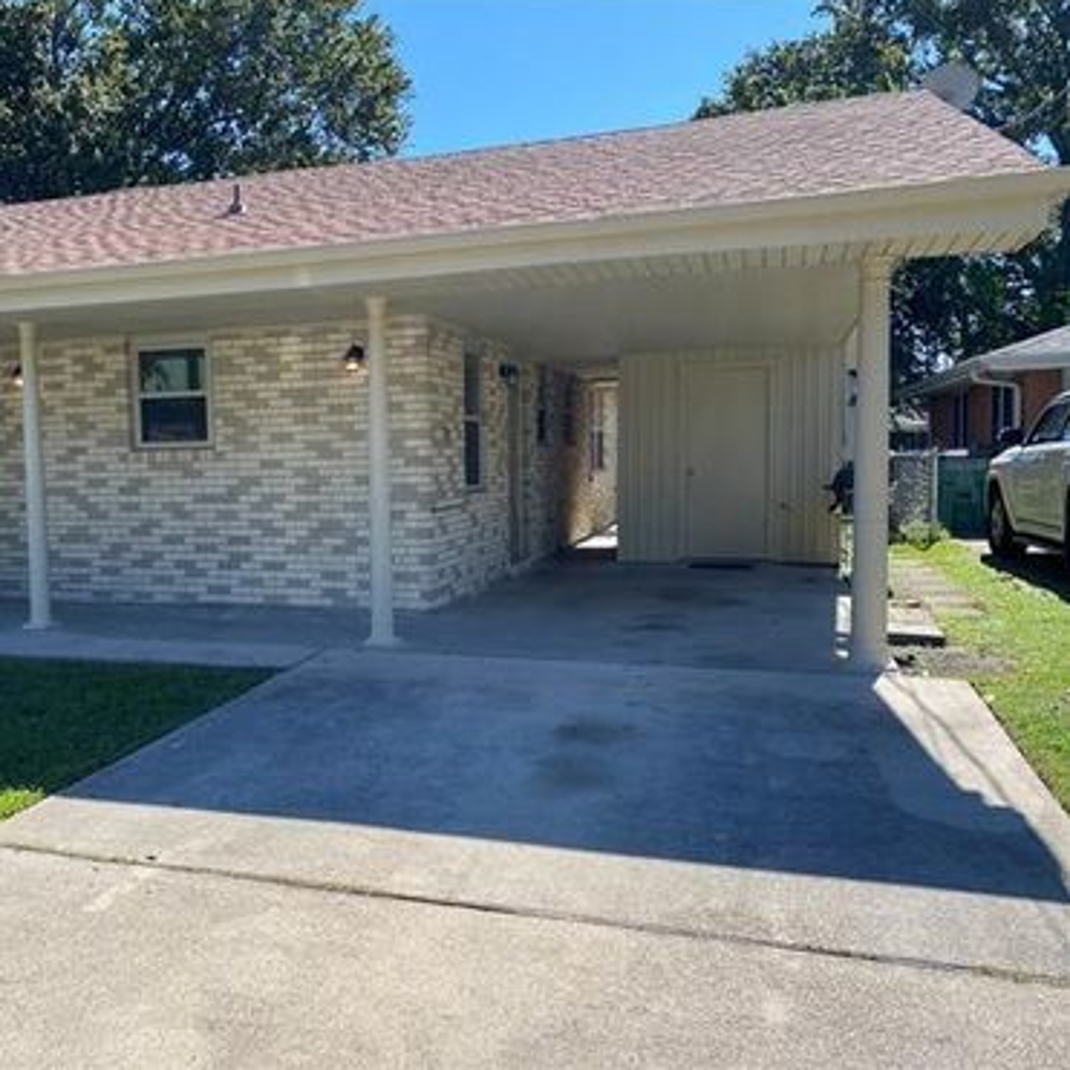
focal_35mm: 31
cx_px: 352
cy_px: 532
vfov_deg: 52.5
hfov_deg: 51.5
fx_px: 1084
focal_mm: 4.25
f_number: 1.8
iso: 32
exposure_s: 1/1608
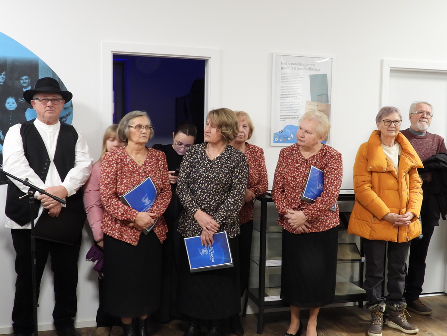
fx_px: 568
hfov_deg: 42.8
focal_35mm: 44
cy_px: 172
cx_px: 255
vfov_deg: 32.9
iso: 400
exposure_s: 1/13
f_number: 3.2
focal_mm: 6.8
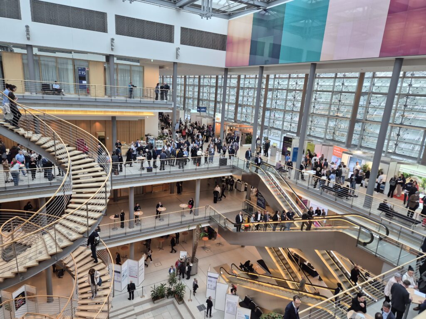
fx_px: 283
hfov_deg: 73.9
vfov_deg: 58.9
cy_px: 160
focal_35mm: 23
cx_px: 213
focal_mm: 5.4
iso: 100
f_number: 1.8
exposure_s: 1/100
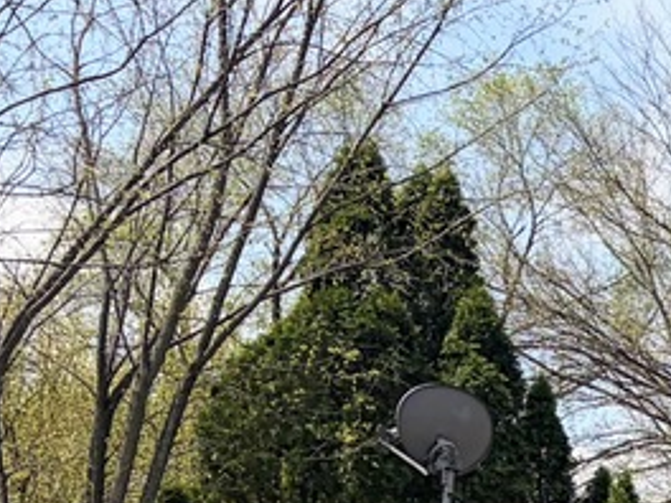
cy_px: 650
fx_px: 2753
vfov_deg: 10.2
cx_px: 1263
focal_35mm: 142
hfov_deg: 12.5
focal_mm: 5.96
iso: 50
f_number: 1.6
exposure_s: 1/3623
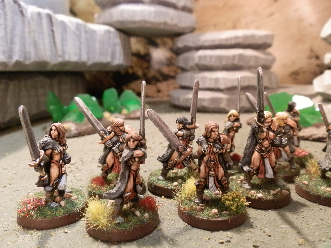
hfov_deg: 63.4
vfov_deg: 49.7
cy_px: 124
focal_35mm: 28
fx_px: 268
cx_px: 166
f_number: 3.1
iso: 400
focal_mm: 5
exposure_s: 1/50
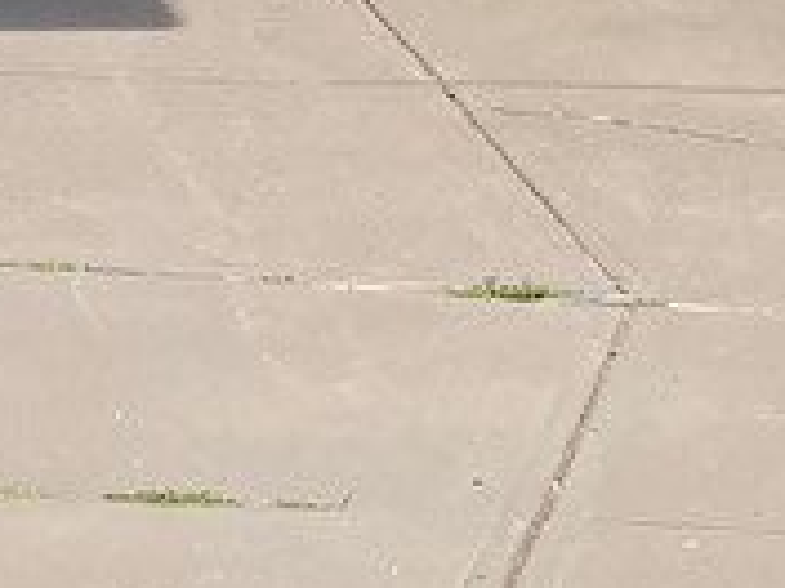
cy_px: -1452
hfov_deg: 9.7
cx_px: 540
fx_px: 4626
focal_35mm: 204
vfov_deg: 6.4
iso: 20
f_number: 1.8
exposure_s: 1/3436
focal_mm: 3.99
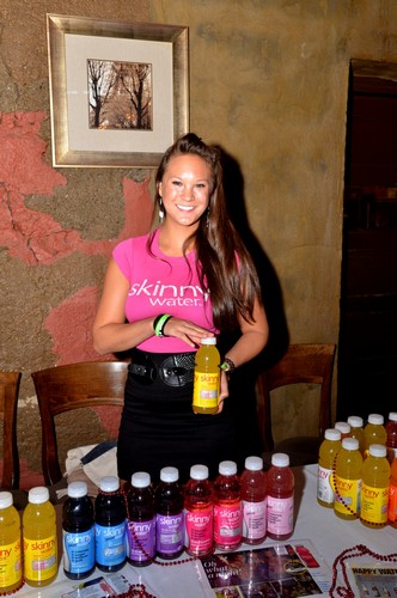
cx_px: 198
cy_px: 299
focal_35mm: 39
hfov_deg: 34.1
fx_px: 647
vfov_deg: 49.6
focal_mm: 26
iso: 640
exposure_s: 1/60
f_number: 6.3
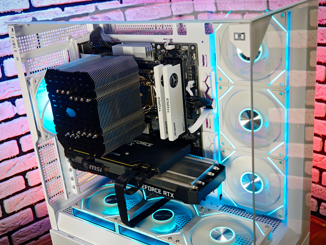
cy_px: 121
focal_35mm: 24
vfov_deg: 56.8
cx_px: 158
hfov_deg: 71.6
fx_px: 226
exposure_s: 1/80
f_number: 4
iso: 640
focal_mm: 8.72
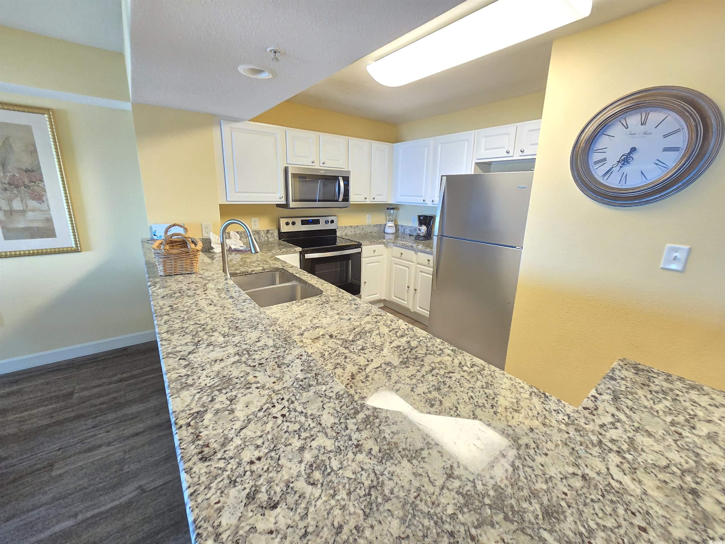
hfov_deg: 106.2
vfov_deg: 89.9
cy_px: 272
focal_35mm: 13
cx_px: 362
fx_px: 272
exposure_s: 1/60
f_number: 2.2
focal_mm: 2.2
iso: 640
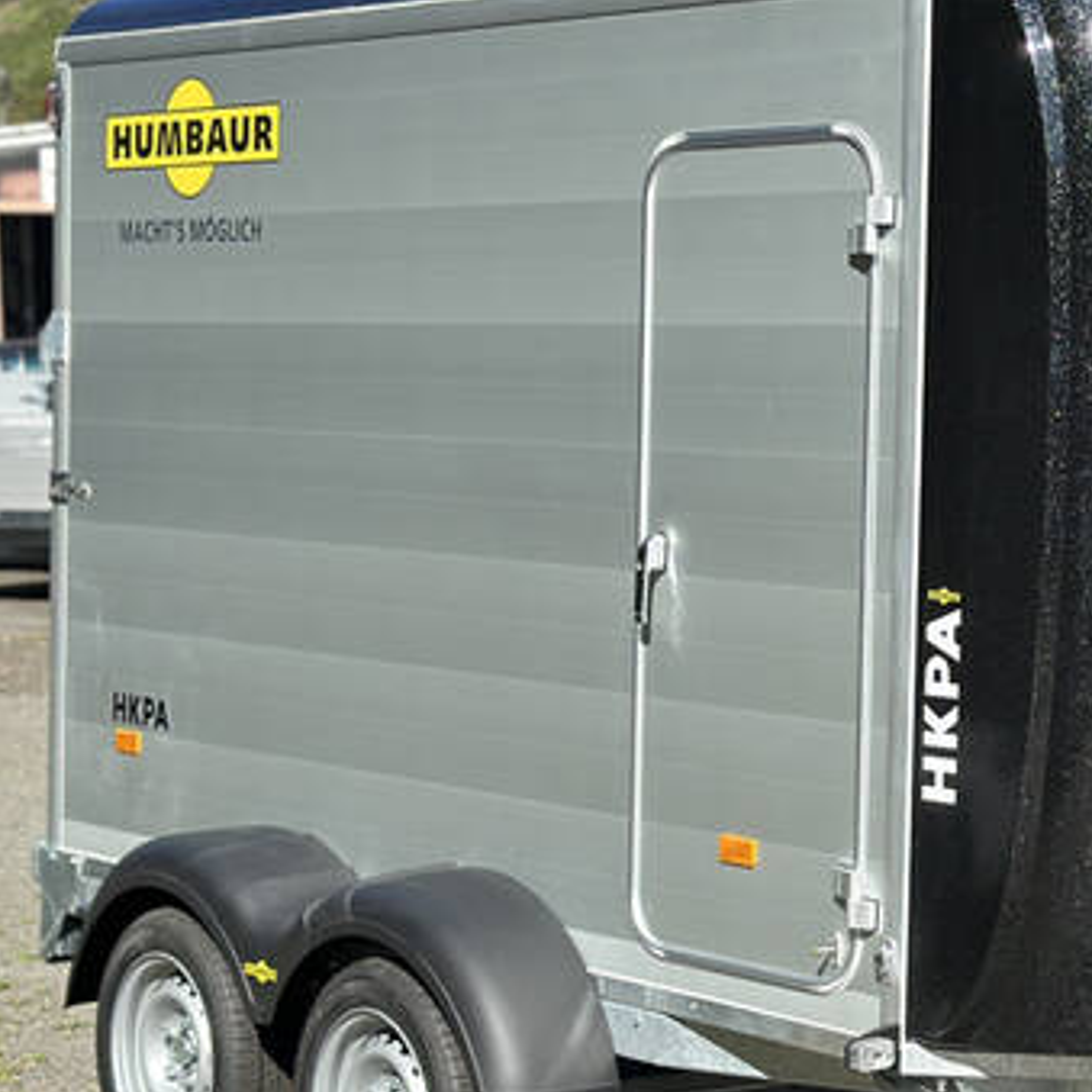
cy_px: 602
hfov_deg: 17.0
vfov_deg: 17.4
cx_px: 1127
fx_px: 3569
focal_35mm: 100
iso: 100
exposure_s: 1/3876
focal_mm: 6.86
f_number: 1.78
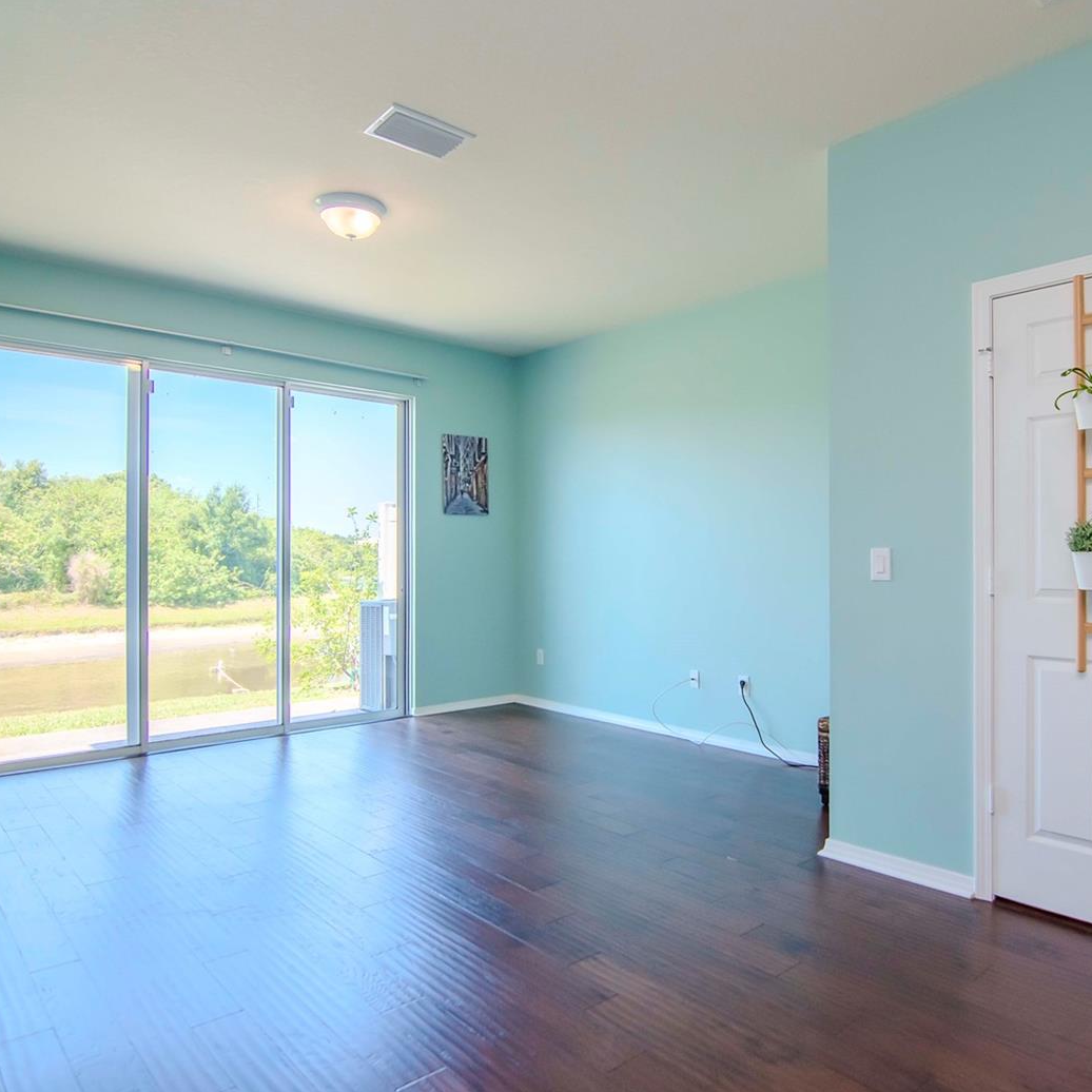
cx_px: 613
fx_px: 773
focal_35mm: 22
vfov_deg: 70.5
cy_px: 543
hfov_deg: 70.2
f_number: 7.1
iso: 500
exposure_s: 1/200
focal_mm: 11
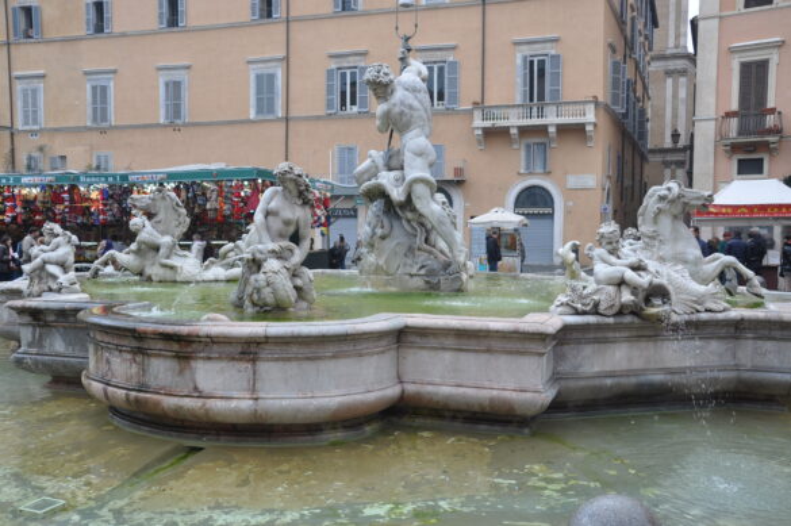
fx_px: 790
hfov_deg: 53.2
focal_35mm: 36
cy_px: 263
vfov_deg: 36.8
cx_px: 396
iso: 200
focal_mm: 24
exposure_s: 1/160
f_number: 6.3
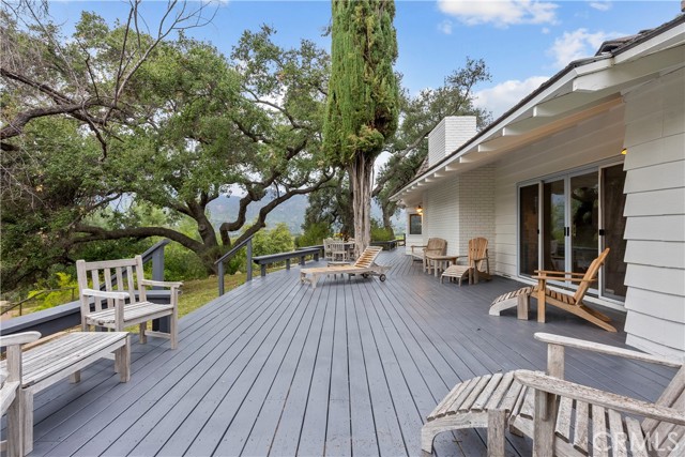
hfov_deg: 96.7
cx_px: 342
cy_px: 228
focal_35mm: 16
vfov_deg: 73.8
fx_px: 304
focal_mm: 16
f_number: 8
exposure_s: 1/25
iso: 1250
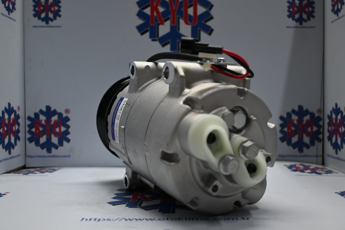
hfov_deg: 51.3
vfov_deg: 35.5
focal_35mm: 38
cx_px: 172
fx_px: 359
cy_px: 115
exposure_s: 1/125
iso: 720
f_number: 4.2
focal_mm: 25
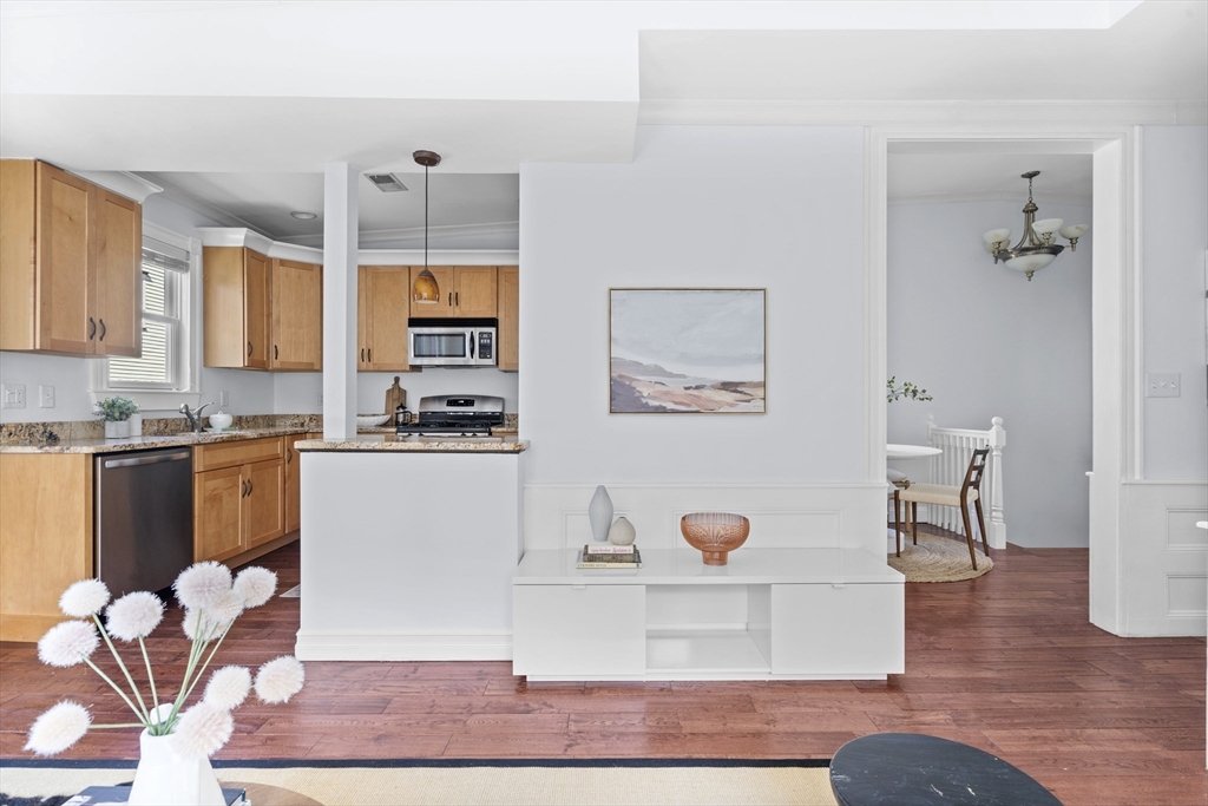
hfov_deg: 96.7
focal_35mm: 16
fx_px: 537
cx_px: 604
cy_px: 403
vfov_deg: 73.8
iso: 320
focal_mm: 16
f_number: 11
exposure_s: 1/2.5
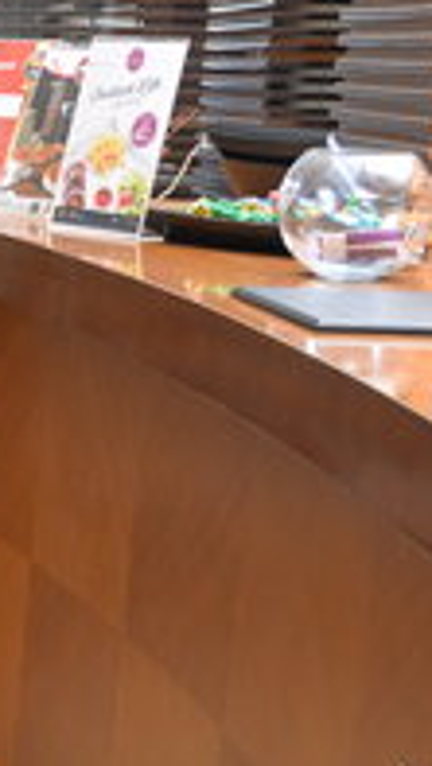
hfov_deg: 9.8
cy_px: 420
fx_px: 2074
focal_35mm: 102
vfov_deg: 20.9
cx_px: -739
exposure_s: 1/80
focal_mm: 24
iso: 640
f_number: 5.6
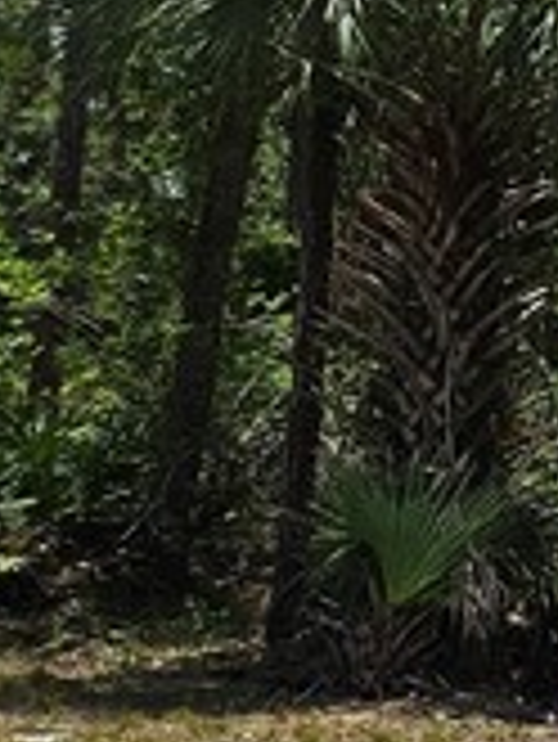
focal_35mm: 143
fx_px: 3070
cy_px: 171
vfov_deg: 13.7
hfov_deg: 7.6
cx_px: 2138
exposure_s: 1/3059
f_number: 1.8
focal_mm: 5.4
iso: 25
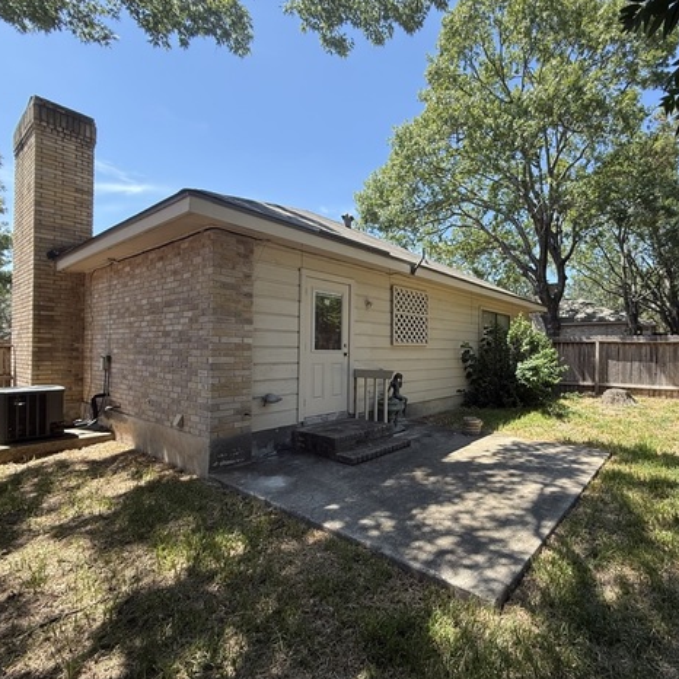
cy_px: 348
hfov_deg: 81.5
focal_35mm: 17
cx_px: 446
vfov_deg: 84.0
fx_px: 377
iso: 64
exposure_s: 1/494
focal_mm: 2.22
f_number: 2.2
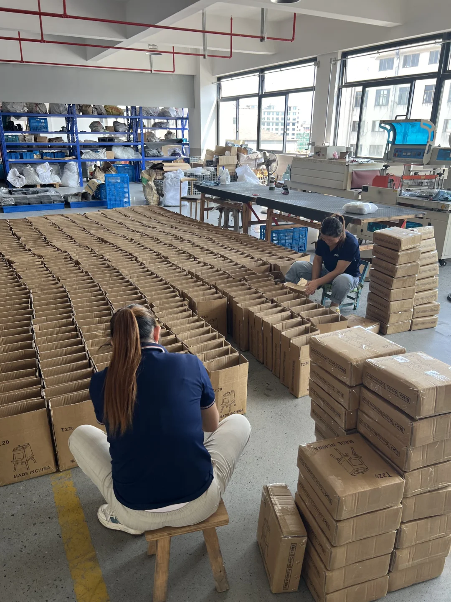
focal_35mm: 26
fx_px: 452
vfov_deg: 67.3
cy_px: 301
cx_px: 226
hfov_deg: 53.1
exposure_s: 1/121
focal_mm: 5.7
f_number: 1.5
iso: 40
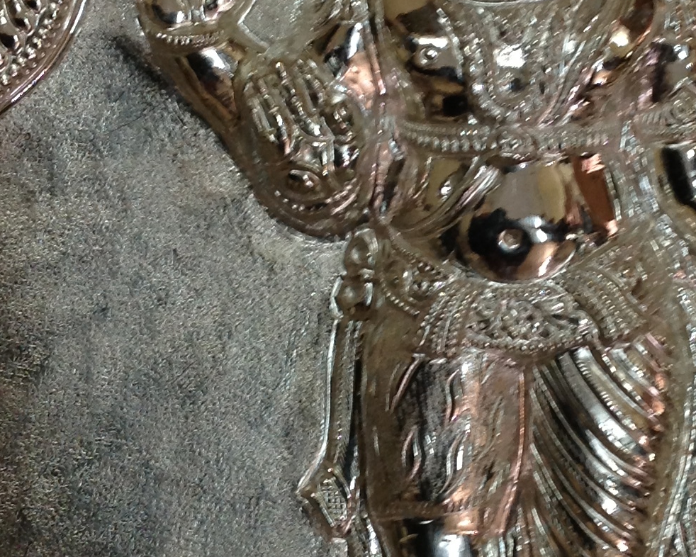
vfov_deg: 17.1
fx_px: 1854
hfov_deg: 21.1
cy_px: 227
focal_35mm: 90
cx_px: 485
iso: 80
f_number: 2.4
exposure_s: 1/15
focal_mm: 4.28
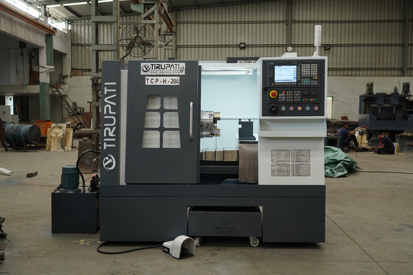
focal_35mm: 37
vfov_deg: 35.9
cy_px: 138
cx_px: 206
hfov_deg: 51.9
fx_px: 424
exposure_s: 1/125
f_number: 4
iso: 800
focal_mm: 37
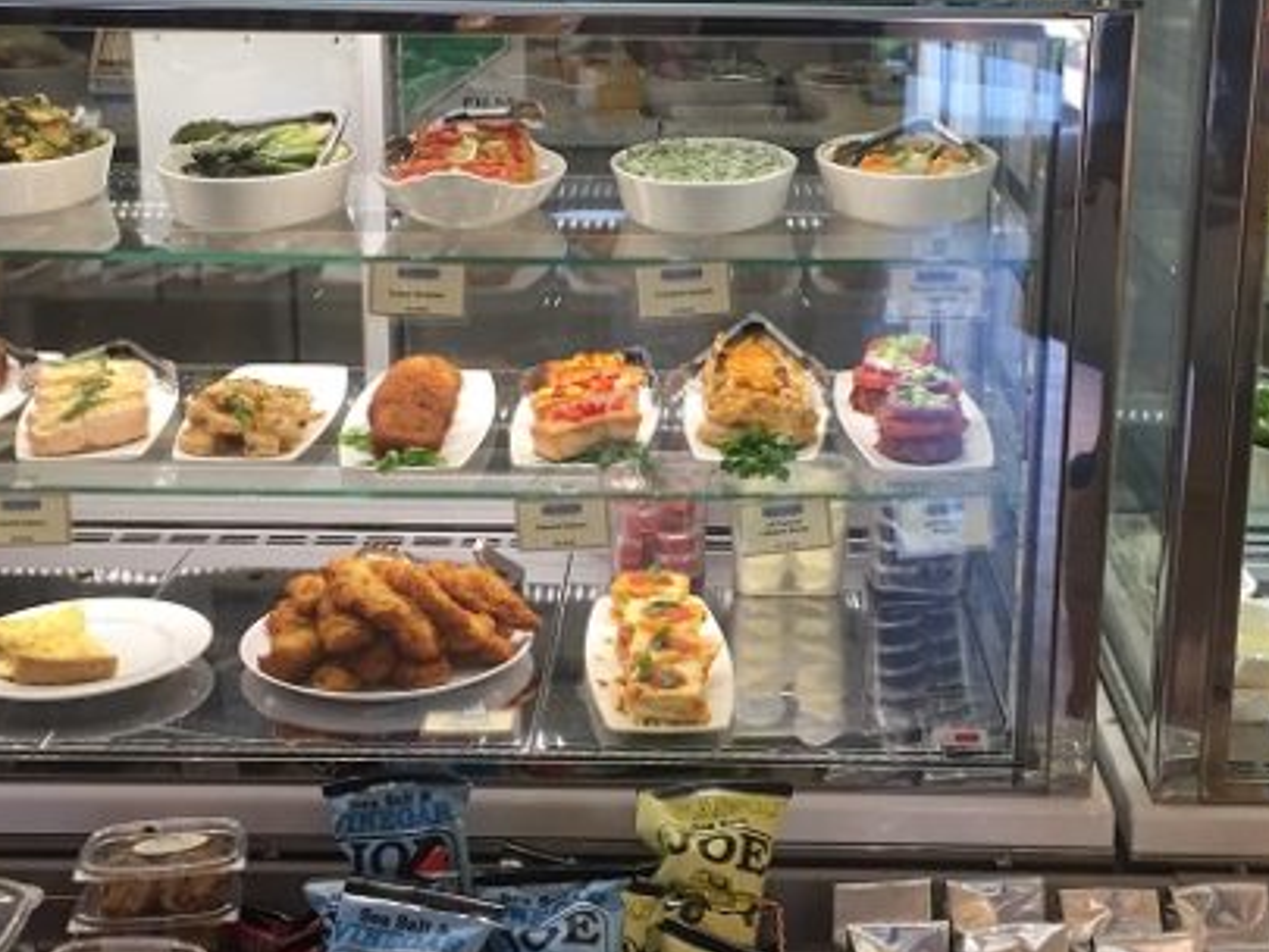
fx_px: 2017
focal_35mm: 55
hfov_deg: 34.9
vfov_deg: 26.4
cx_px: 711
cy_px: 310
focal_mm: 4.15
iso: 32
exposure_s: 1/30
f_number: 2.2
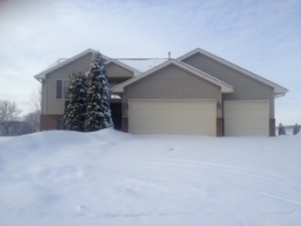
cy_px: 113
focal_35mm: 35
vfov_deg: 40.7
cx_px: 150
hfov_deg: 52.6
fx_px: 305
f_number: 2.4
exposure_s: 1/3067
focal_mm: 4.28
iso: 50
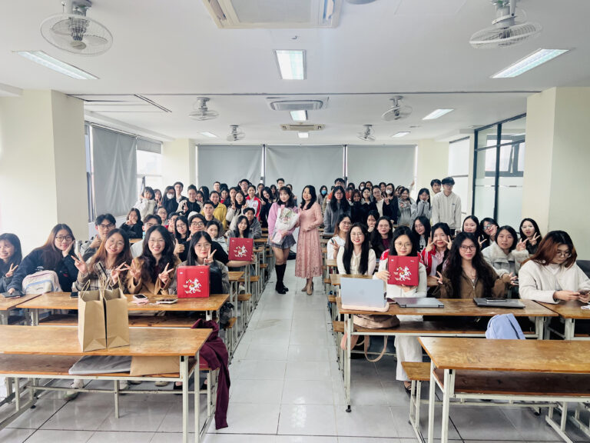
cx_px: 295
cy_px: 222
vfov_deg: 53.1
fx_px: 443
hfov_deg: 67.3
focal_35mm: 26
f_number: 1.5
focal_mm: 5.7
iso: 125
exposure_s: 1/120
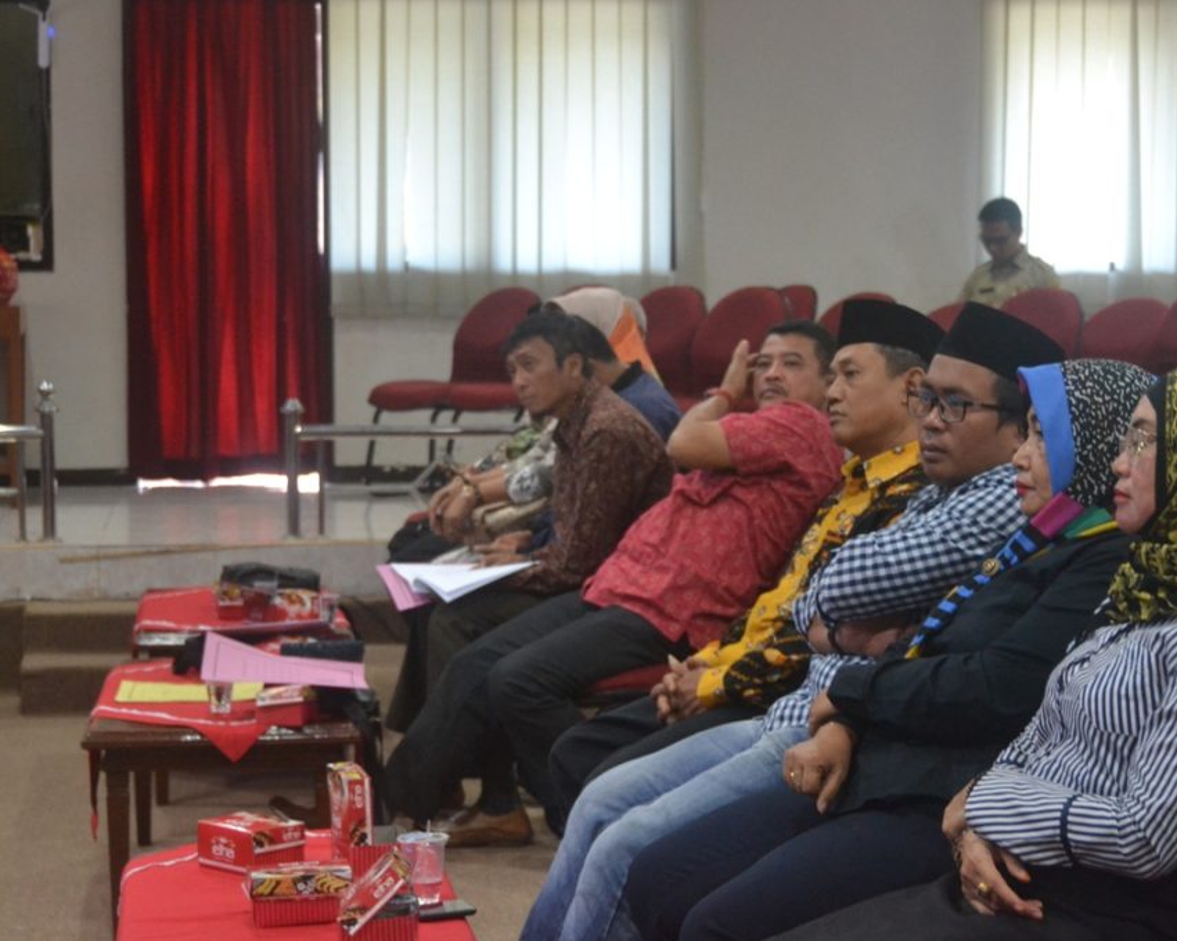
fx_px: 2717
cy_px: 470
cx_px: 685
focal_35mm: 78
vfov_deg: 19.7
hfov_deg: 24.4
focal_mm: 46
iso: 2200
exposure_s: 1/15
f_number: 4.5
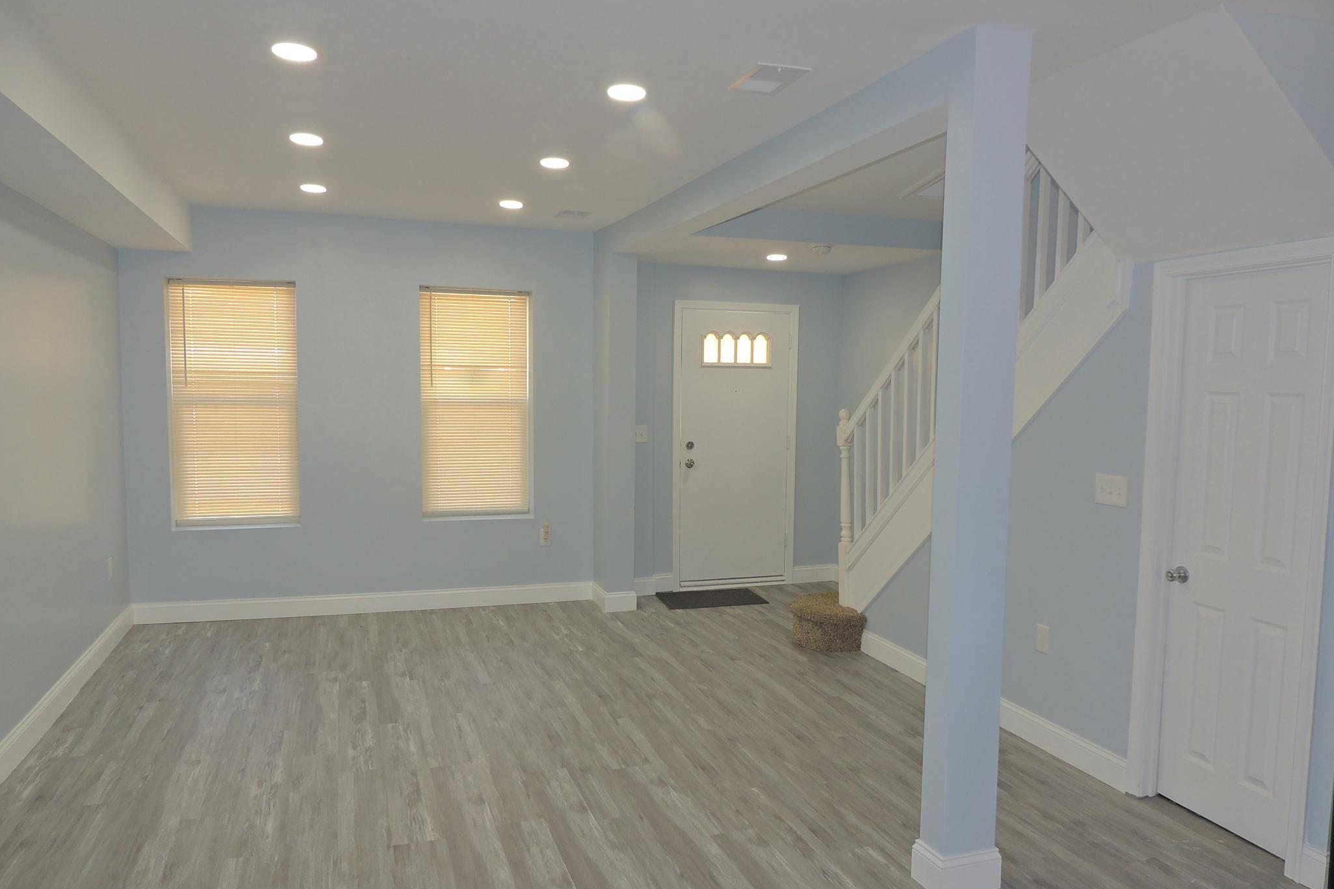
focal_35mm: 25
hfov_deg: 71.5
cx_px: 667
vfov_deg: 51.3
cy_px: 467
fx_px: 926
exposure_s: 1/40
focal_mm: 4.3
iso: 125
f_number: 3
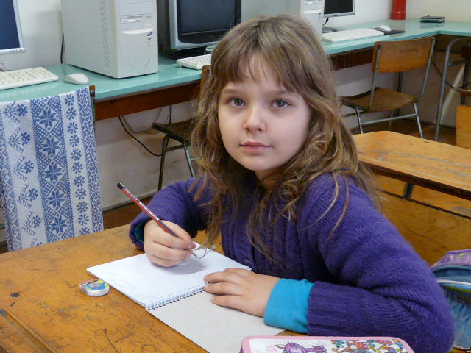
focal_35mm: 42
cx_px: 236
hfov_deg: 44.8
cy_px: 176
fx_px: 571
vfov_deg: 34.3
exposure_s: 1/30
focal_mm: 4.8
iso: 400
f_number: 2.8
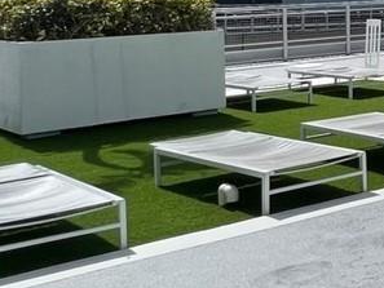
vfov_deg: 20.0
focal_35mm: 70
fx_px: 777
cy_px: -40
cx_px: 796
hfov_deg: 17.7
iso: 32
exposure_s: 1/1553
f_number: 1.8
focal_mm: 1.57
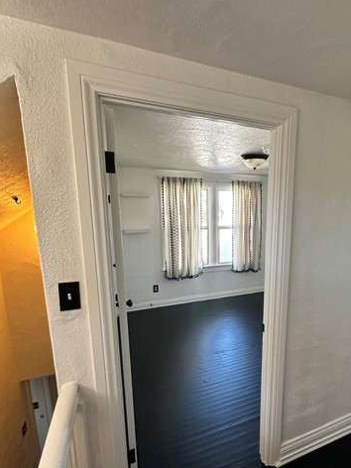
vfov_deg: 84.4
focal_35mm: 19
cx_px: 232
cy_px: 256
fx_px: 257
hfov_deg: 66.9
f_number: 2.2
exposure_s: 1/120
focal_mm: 2.22
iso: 200
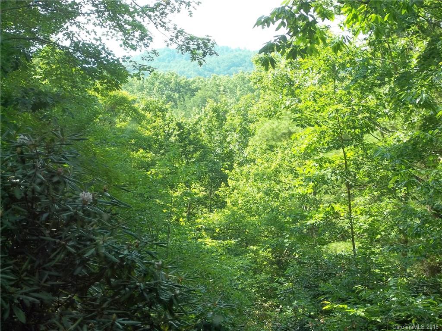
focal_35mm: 96
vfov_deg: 15.4
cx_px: 221
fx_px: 1226
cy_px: 166
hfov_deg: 20.4
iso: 80
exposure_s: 1/60
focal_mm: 17.1
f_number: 5.2
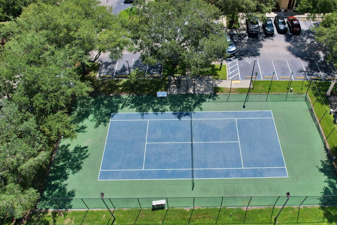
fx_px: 281
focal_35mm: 30
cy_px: 106
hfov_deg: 61.7
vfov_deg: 43.6
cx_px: 190
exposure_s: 1/4000
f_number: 2.8
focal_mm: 8.38
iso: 200
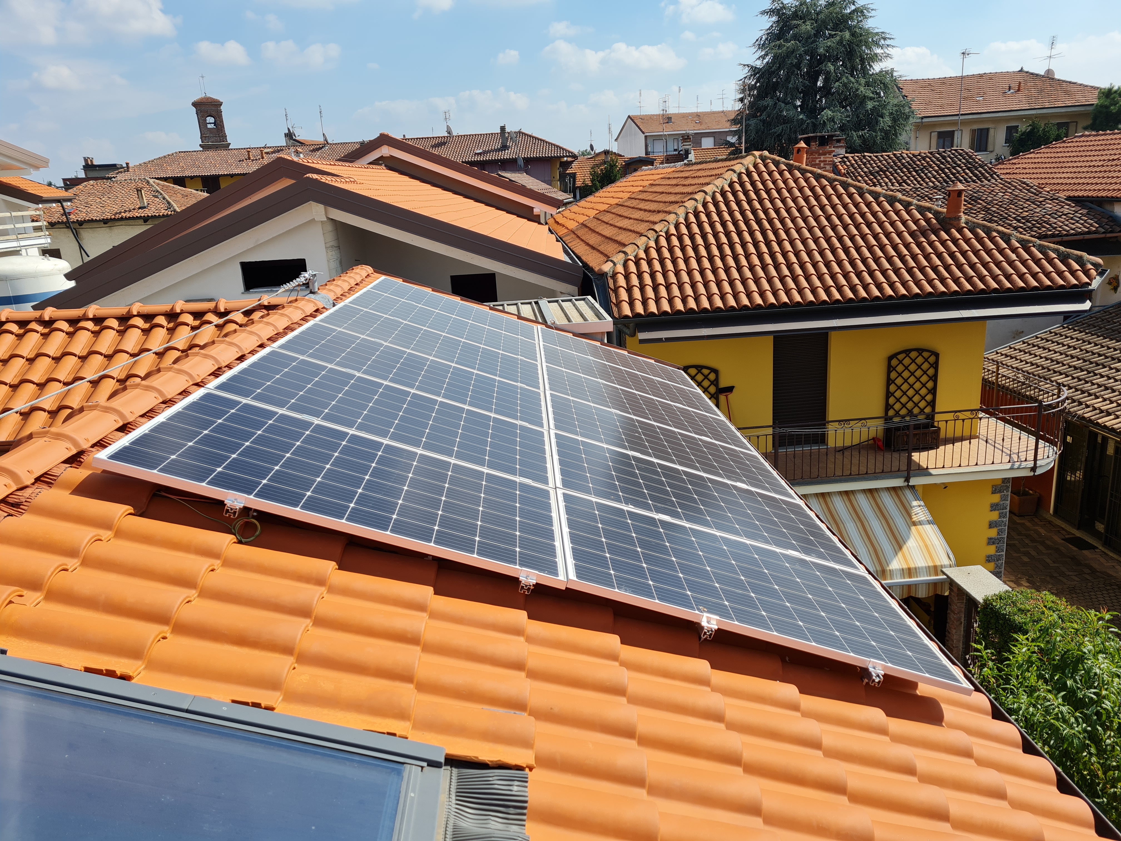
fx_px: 842
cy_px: 420
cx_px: 560
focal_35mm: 26
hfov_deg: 67.3
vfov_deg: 53.1
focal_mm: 5.4
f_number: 1.8
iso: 50
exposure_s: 1/2639
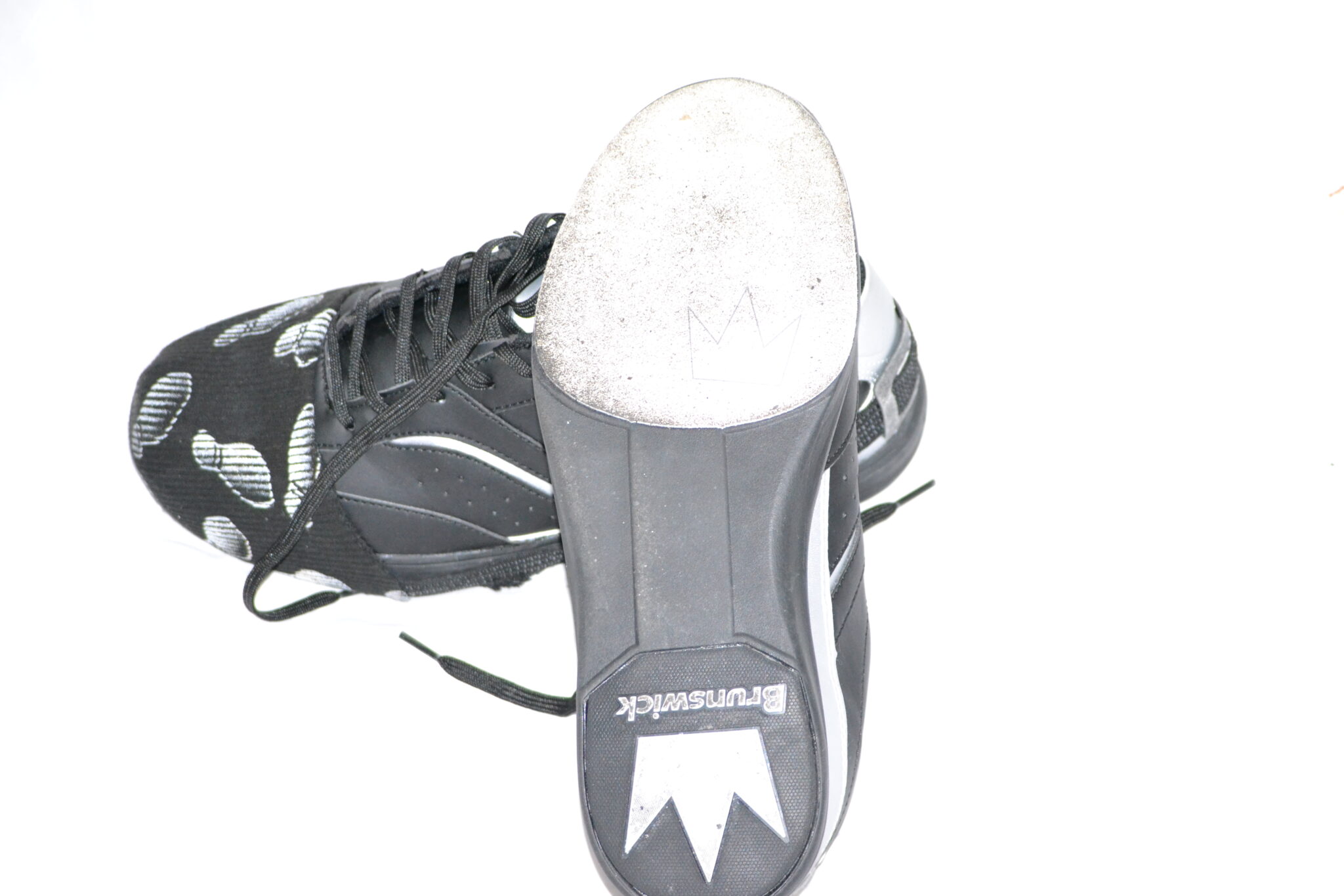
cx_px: 672
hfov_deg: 24.6
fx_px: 3080
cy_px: 448
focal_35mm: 82
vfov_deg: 16.6
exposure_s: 1/60
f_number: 4
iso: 2000
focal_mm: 55
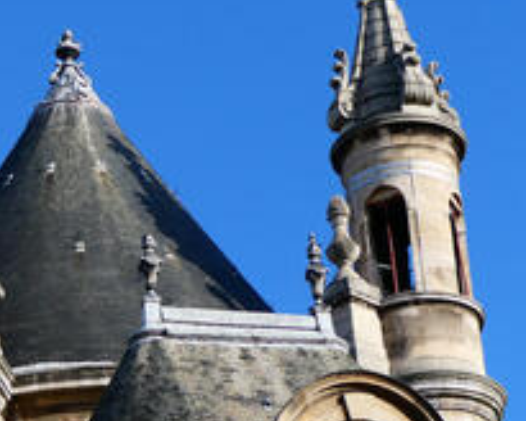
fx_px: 2662
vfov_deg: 9.0
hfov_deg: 11.3
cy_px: 205
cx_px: 121
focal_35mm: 171
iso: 80
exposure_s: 1/400
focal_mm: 16.1
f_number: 4.9
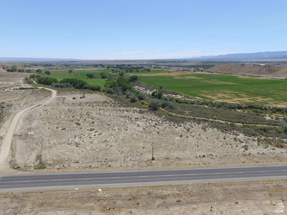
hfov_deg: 81.7
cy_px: 108
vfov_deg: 66.0
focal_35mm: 20
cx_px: 144
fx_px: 166
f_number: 2.8
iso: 100
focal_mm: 3.61
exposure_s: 1/1148
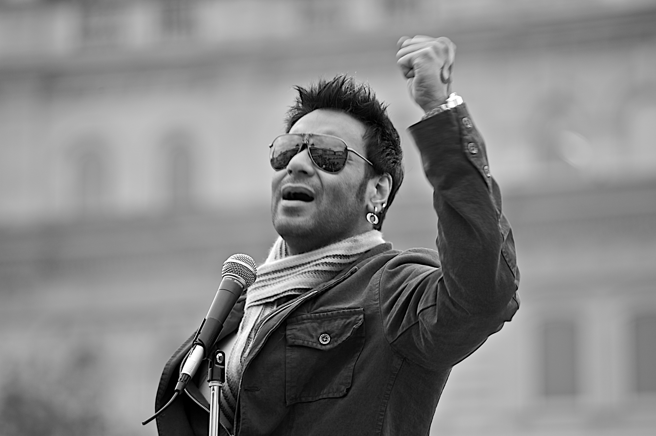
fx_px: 5461
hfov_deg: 6.9
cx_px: 328
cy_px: 218
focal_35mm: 300
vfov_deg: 4.6
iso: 200
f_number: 5.6
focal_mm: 300
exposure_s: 1/60
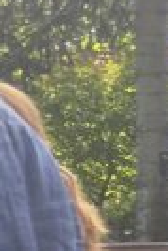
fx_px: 1452
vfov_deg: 9.8
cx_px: -513
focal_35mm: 208
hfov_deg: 5.7
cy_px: 217
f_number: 1.6
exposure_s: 1/175
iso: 40
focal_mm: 5.1
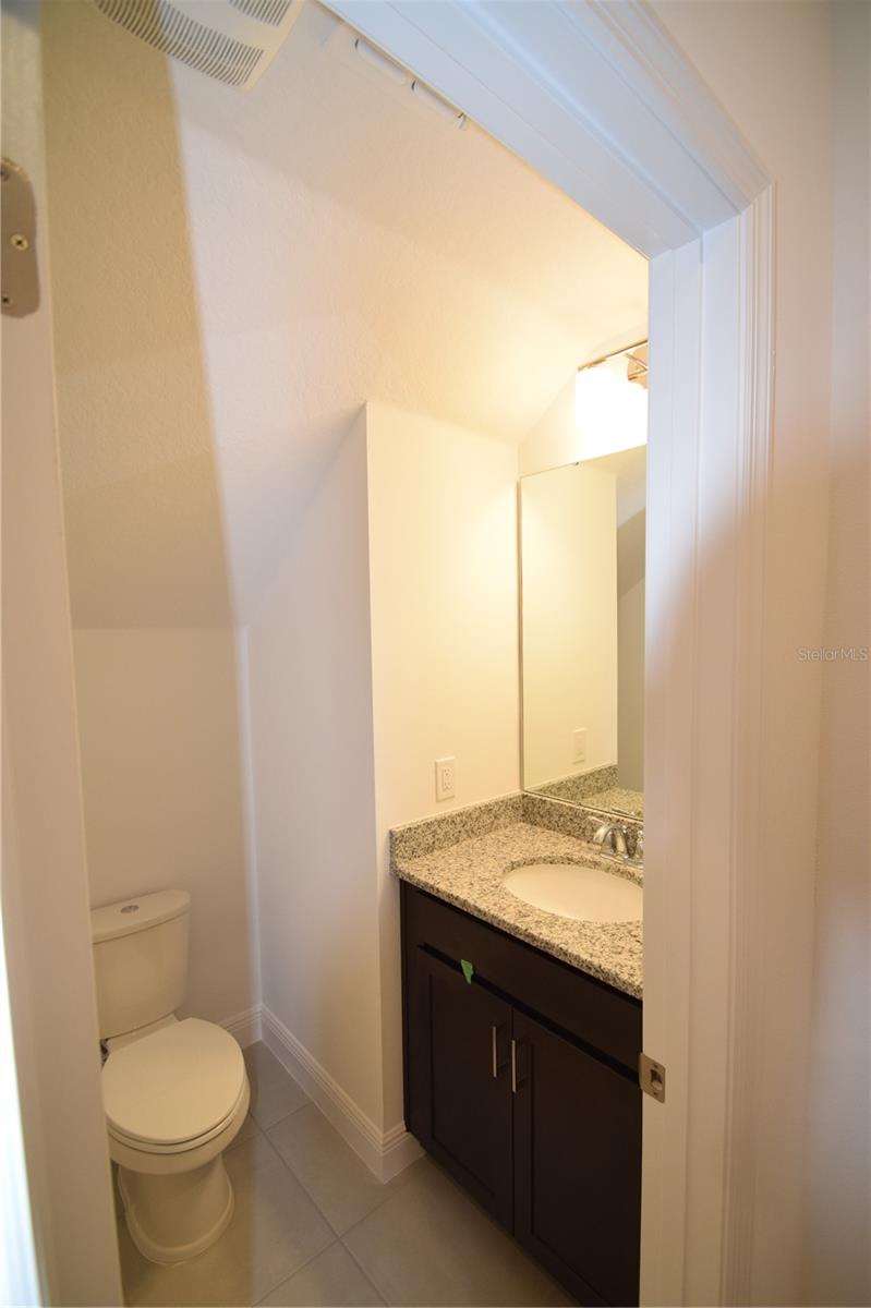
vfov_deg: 100.4
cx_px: 436
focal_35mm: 15
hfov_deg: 77.3
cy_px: 654
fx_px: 545
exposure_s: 1/125
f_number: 5.6
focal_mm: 10
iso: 800
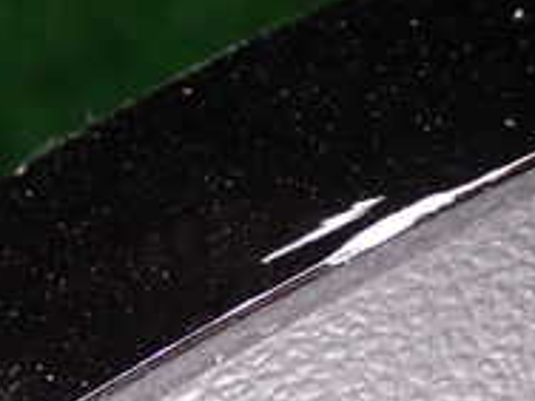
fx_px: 2859
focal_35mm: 185
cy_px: 156
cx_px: 171
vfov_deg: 8.0
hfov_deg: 10.7
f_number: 3.5
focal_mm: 10.35
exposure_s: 1/60
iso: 200
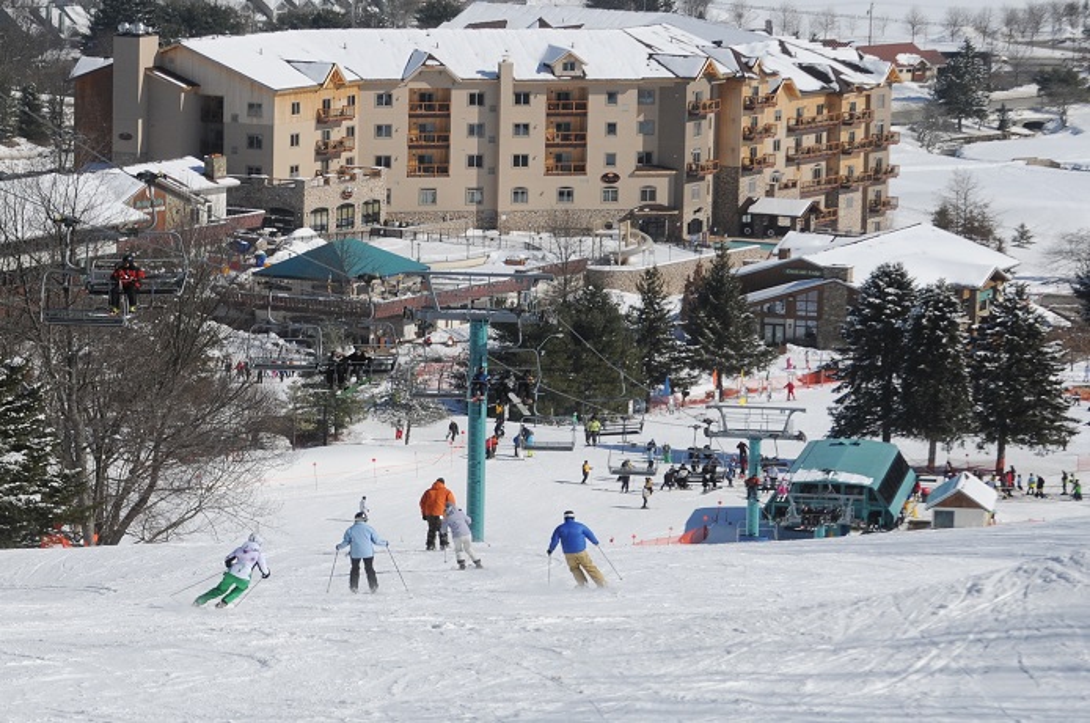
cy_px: 362
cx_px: 545
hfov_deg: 19.5
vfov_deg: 13.0
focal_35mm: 105
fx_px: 3173
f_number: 6.3
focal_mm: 70
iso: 200
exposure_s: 1/2500
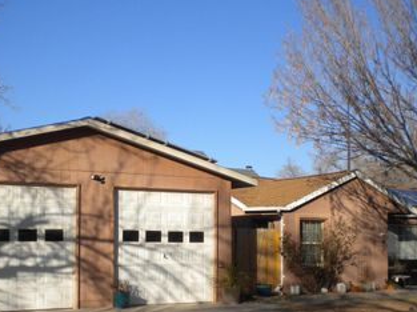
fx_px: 674
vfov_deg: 25.9
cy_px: 207
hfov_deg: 34.4
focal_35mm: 56
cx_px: 188
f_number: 4.6
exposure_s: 1/670
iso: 80
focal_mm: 6.3
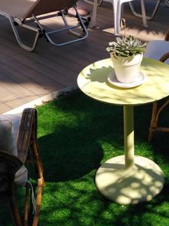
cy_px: 69
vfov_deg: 39.0
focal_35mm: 48
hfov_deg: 30.1
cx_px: 111
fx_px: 312
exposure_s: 1/1531
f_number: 1.8
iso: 100
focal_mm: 3.59
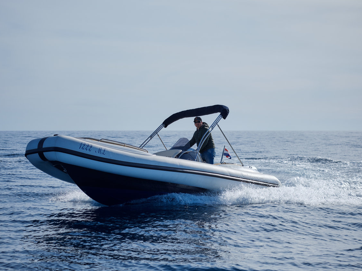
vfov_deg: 16.2
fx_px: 952
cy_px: 134
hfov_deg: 21.5
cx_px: 172
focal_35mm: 91
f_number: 3.5
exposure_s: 1/8000
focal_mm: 55
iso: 400
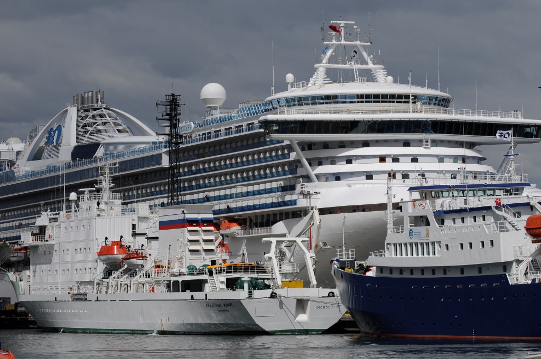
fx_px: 2296
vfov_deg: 8.9
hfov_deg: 13.4
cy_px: 180
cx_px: 270
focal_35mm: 153
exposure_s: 1/3200
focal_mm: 102
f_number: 3.5
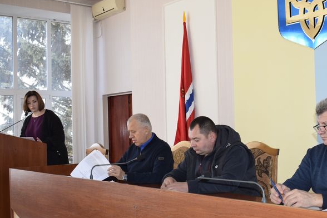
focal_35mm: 52
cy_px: 119
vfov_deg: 26.2
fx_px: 469
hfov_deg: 38.3
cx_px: 200
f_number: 5.6
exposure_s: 1/125
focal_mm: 27
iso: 450
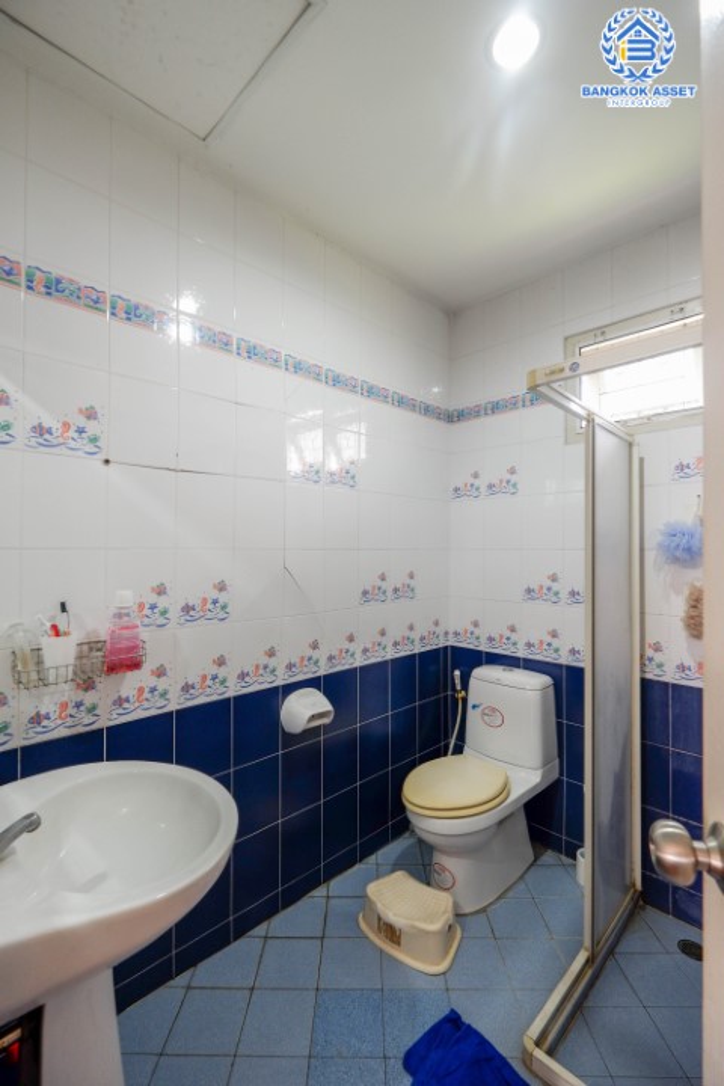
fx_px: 452
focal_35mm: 15
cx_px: 362
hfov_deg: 77.3
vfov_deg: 100.4
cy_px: 543
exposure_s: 1/30
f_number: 4
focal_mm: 10
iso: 640
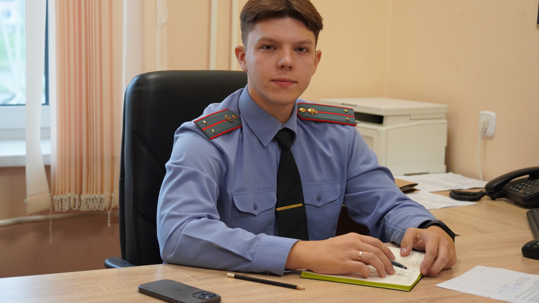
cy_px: 136
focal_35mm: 69
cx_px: 269
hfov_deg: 30.6
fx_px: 986
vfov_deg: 17.5
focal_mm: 65
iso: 2500
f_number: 4.5
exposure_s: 1/160
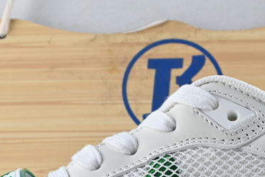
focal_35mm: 126
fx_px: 931
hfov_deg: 16.2
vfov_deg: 10.5
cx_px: 143
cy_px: 252
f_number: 10
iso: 100
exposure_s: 1/15
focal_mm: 26.5
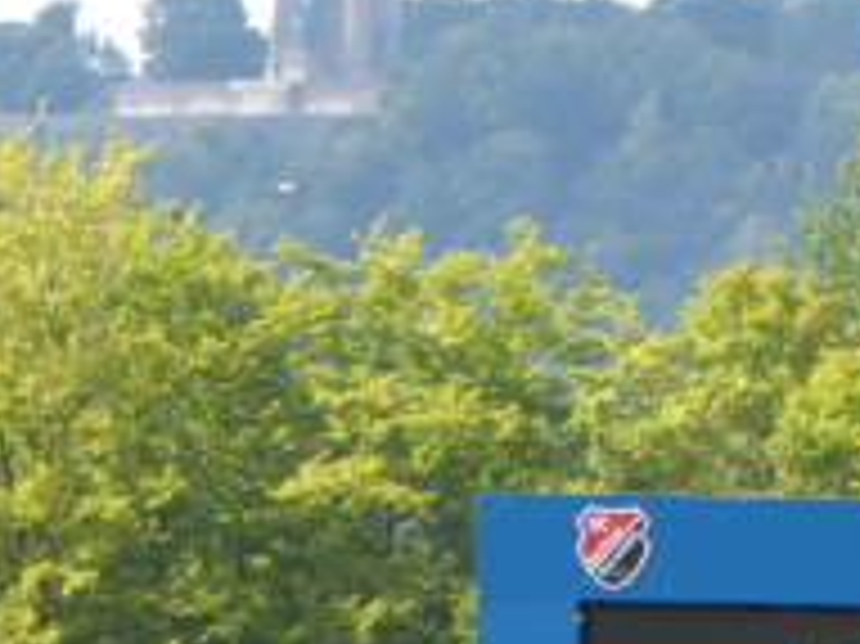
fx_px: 29322
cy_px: 491
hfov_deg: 1.7
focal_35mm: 1181
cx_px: 572
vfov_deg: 1.3
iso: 100
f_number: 6
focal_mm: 89.6
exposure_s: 1/100
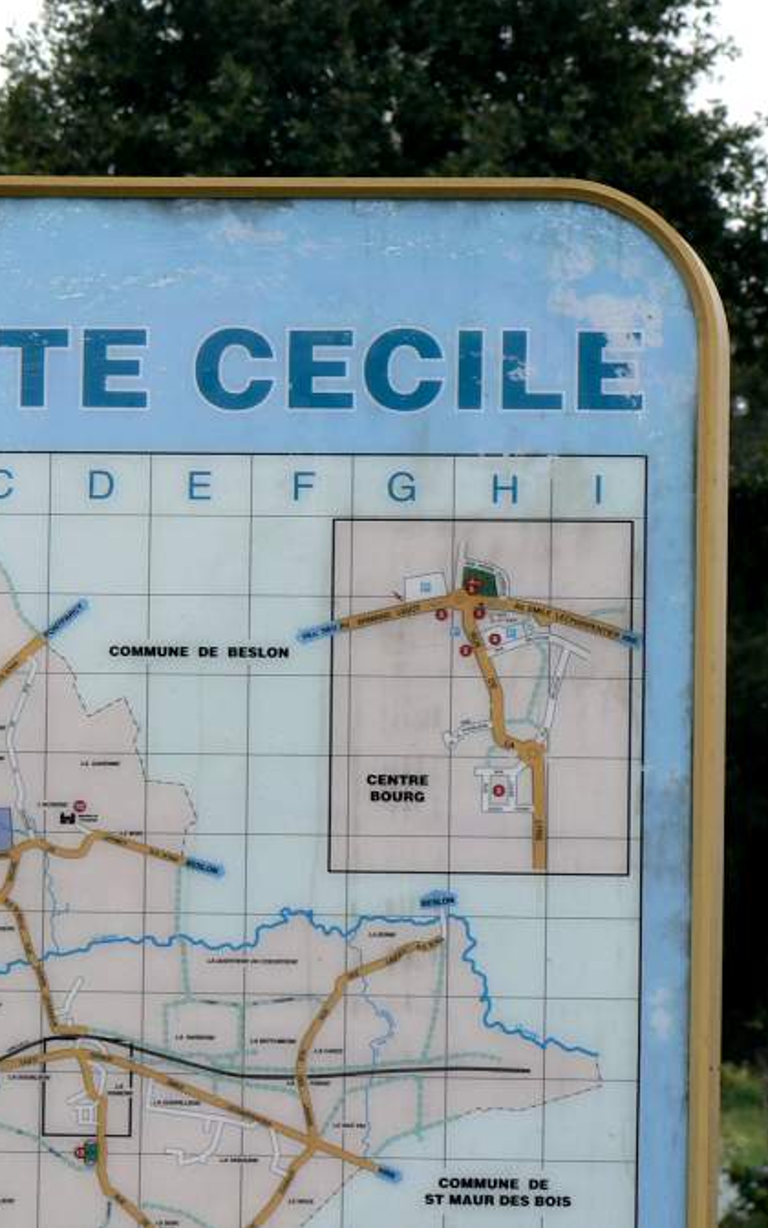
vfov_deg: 7.5
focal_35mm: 281
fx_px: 9410
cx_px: 199
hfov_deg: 4.7
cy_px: 613
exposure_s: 1/100
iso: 80
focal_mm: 32.9
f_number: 4.5
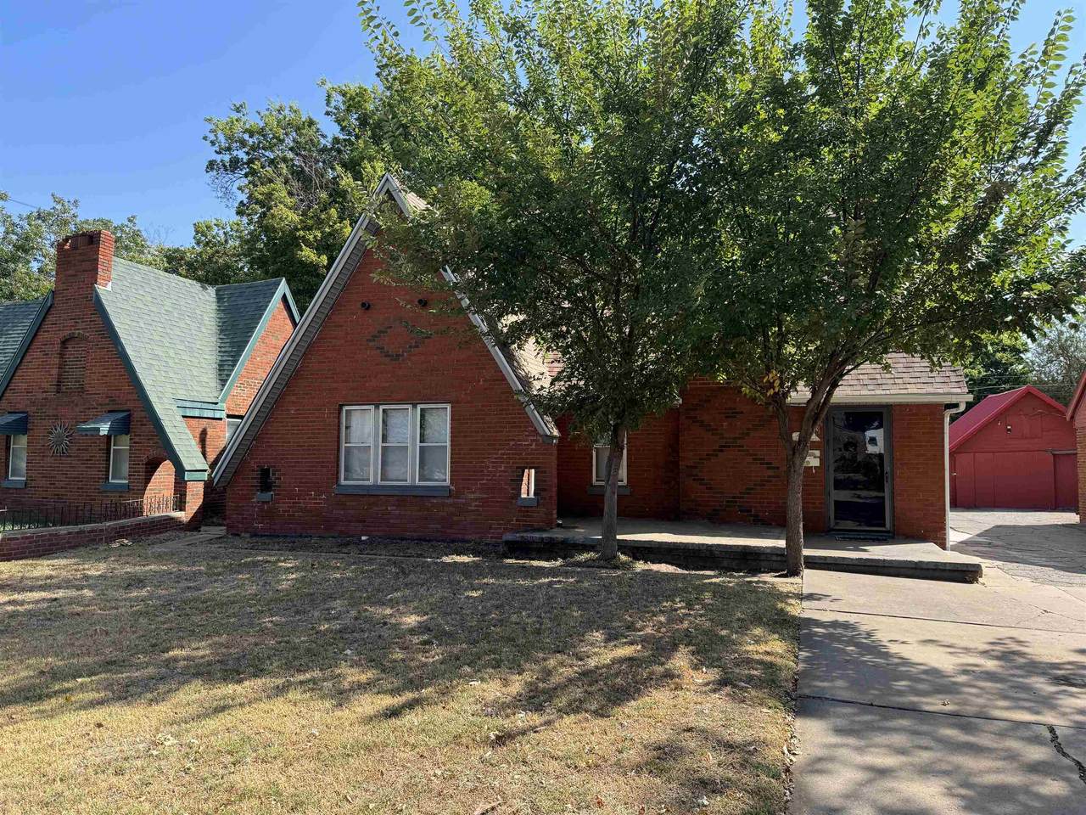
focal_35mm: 24
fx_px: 753
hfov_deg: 71.6
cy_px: 408
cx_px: 543
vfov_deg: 56.8
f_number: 1.78
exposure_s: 1/1131
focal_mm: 6.76
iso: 80
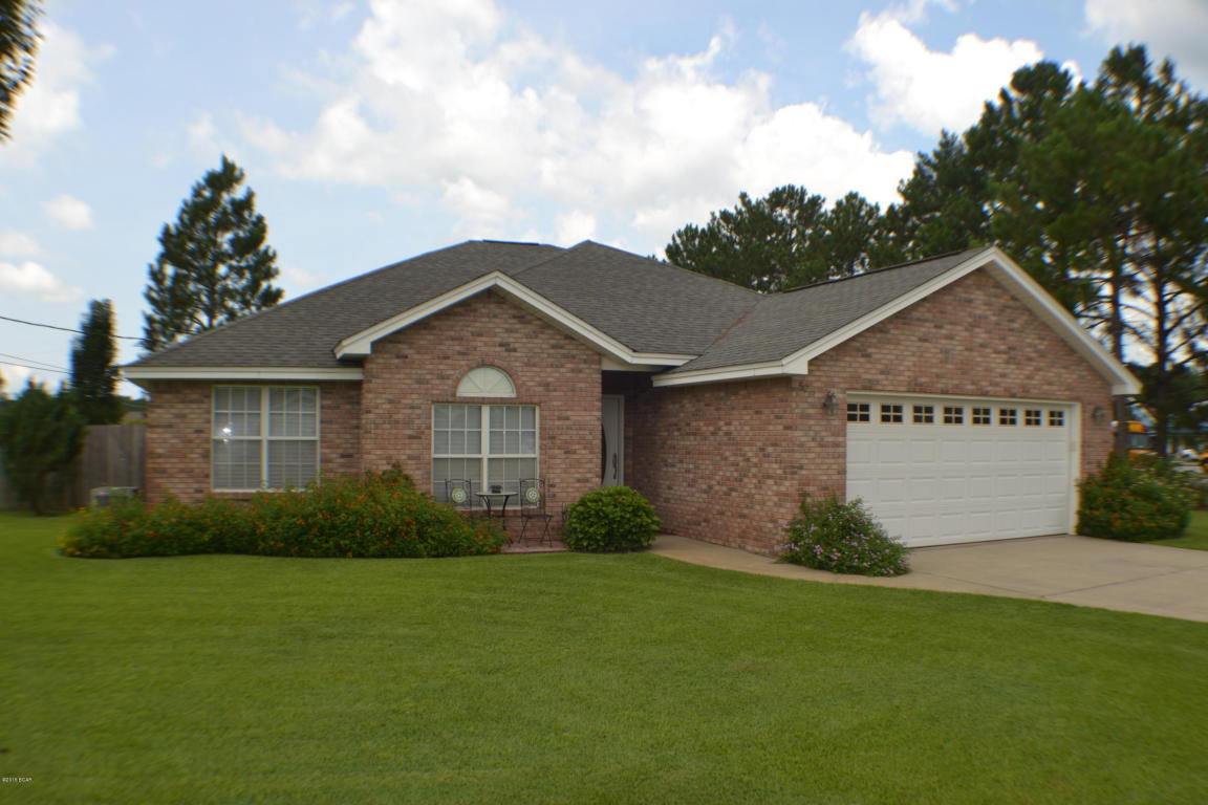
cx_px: 604
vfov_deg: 23.8
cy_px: 402
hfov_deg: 35.1
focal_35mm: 57
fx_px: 1913
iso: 100
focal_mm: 38
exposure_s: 1/200
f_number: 7.1
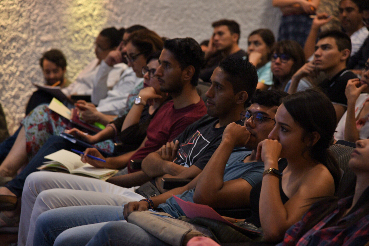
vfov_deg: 12.5
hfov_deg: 18.6
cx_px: 184
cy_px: 123
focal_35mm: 110
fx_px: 1127
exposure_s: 1/10
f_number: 4.5
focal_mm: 110
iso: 250
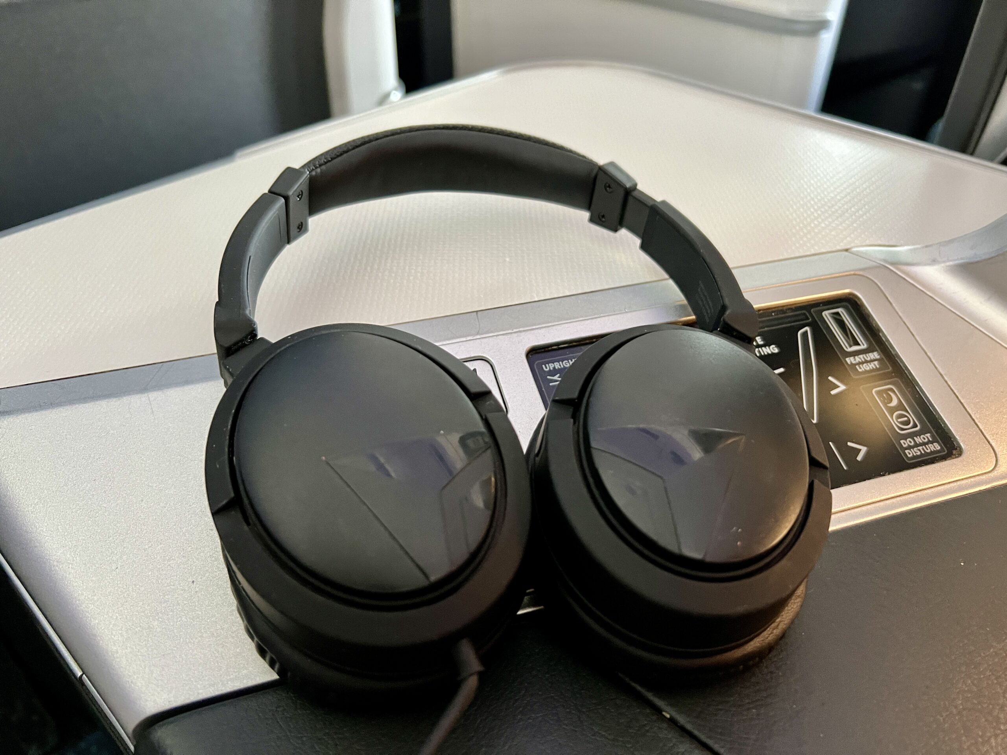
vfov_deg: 53.1
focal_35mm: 26
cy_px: 378
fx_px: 756
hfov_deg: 67.3
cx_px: 504
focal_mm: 5.7
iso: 250
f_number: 1.5
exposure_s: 1/60
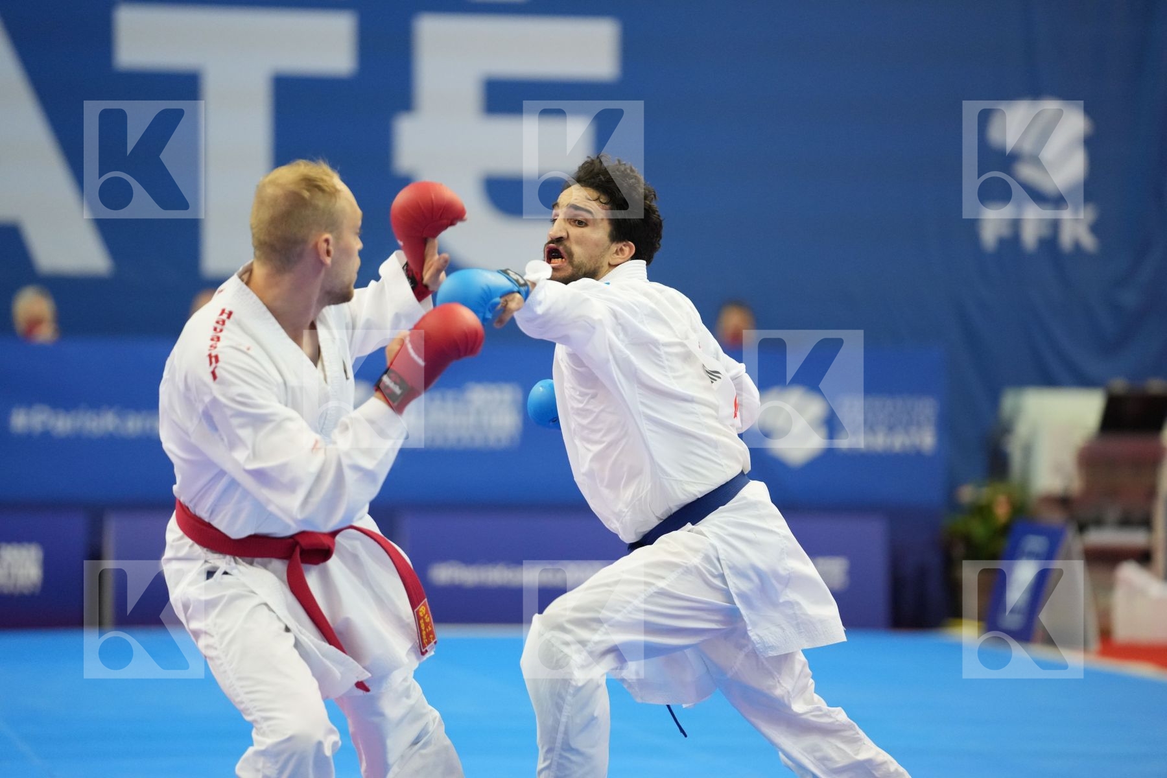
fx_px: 5964
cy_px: 389
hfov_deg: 11.2
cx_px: 584
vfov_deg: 7.5
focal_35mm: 184
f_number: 2.8
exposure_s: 1/1000
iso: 4000
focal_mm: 184
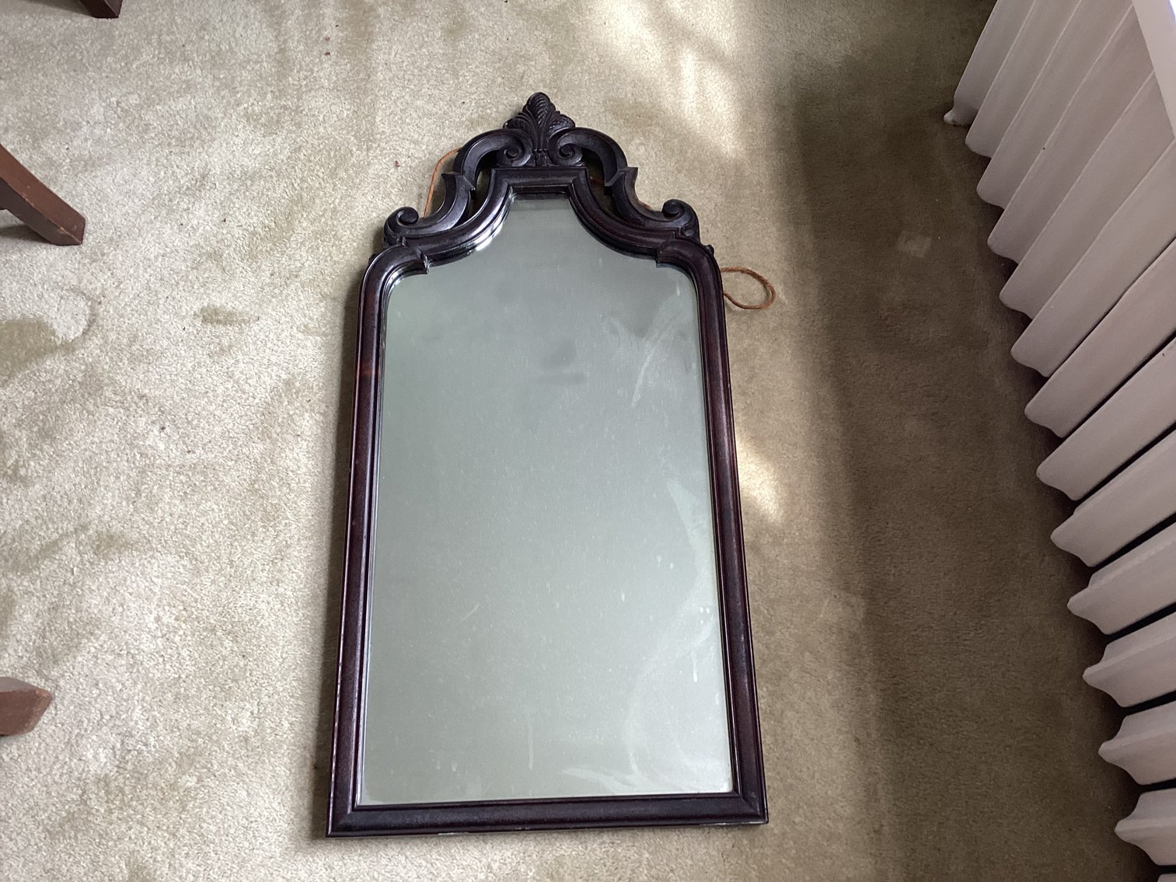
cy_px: 441
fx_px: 1053
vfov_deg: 45.4
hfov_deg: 58.3
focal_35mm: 31
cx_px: 588
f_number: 2.4
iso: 80
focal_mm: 3.3
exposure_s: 1/50
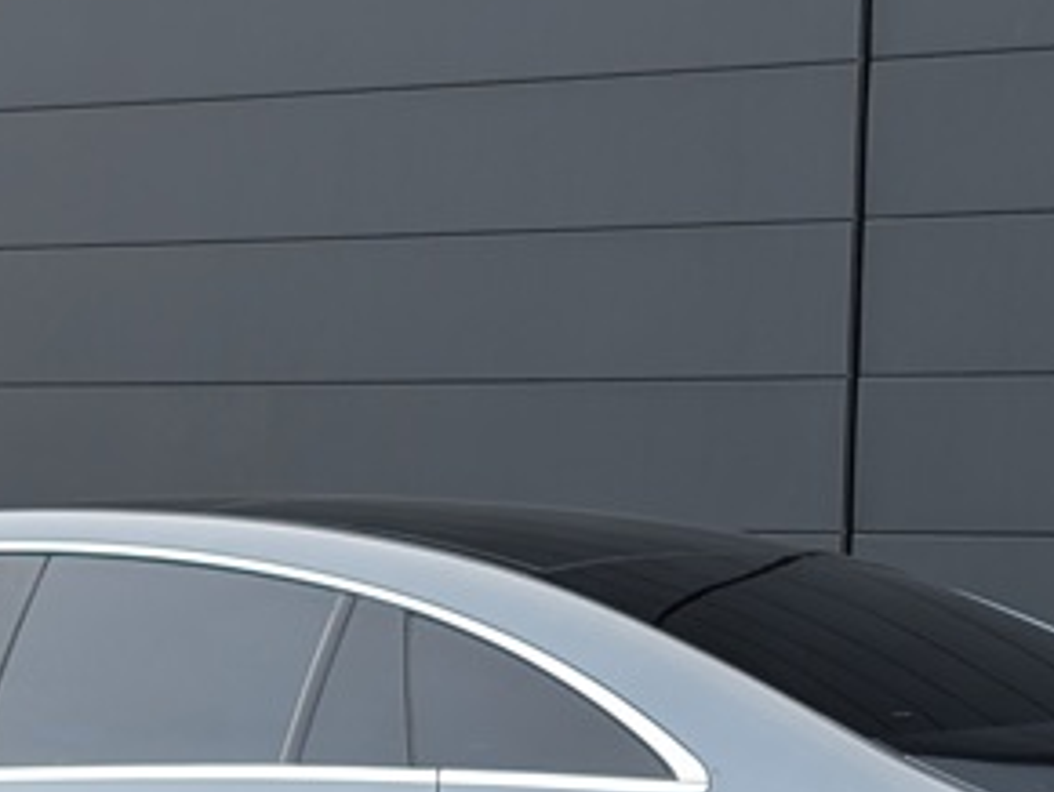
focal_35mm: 135
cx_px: 323
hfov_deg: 14.6
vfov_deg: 10.8
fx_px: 4114
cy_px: 974
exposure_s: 1/146
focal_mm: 6.9
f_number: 1.68
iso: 19
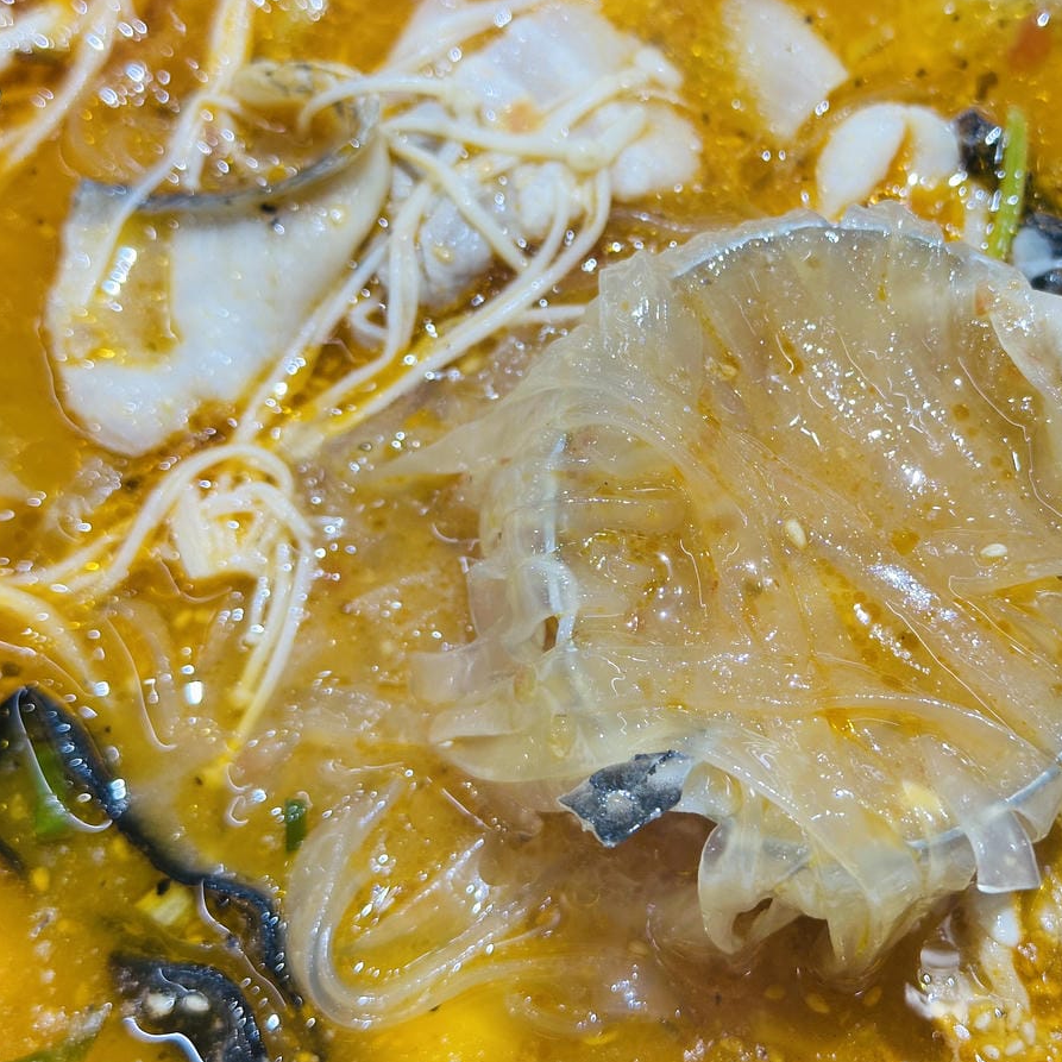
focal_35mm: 57
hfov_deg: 29.8
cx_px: 712
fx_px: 1978
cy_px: 530
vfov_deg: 30.0
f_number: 1.78
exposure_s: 1/120
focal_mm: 6.86
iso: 100
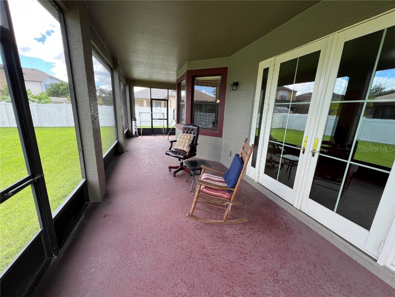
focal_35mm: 13
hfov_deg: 106.2
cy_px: 148
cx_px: 198
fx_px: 148
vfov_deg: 89.9
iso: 40
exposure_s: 1/99
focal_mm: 1.57
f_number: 1.8
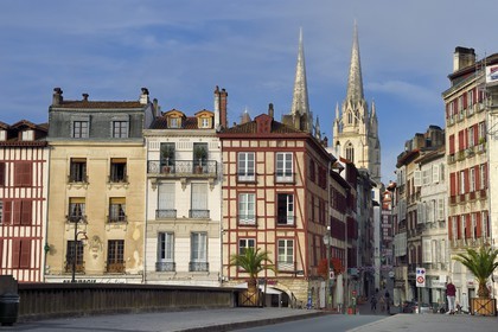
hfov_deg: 34.5
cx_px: 249
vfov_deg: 23.4
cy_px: 166
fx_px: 802
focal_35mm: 58
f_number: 11
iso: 200
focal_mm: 58
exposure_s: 1/250
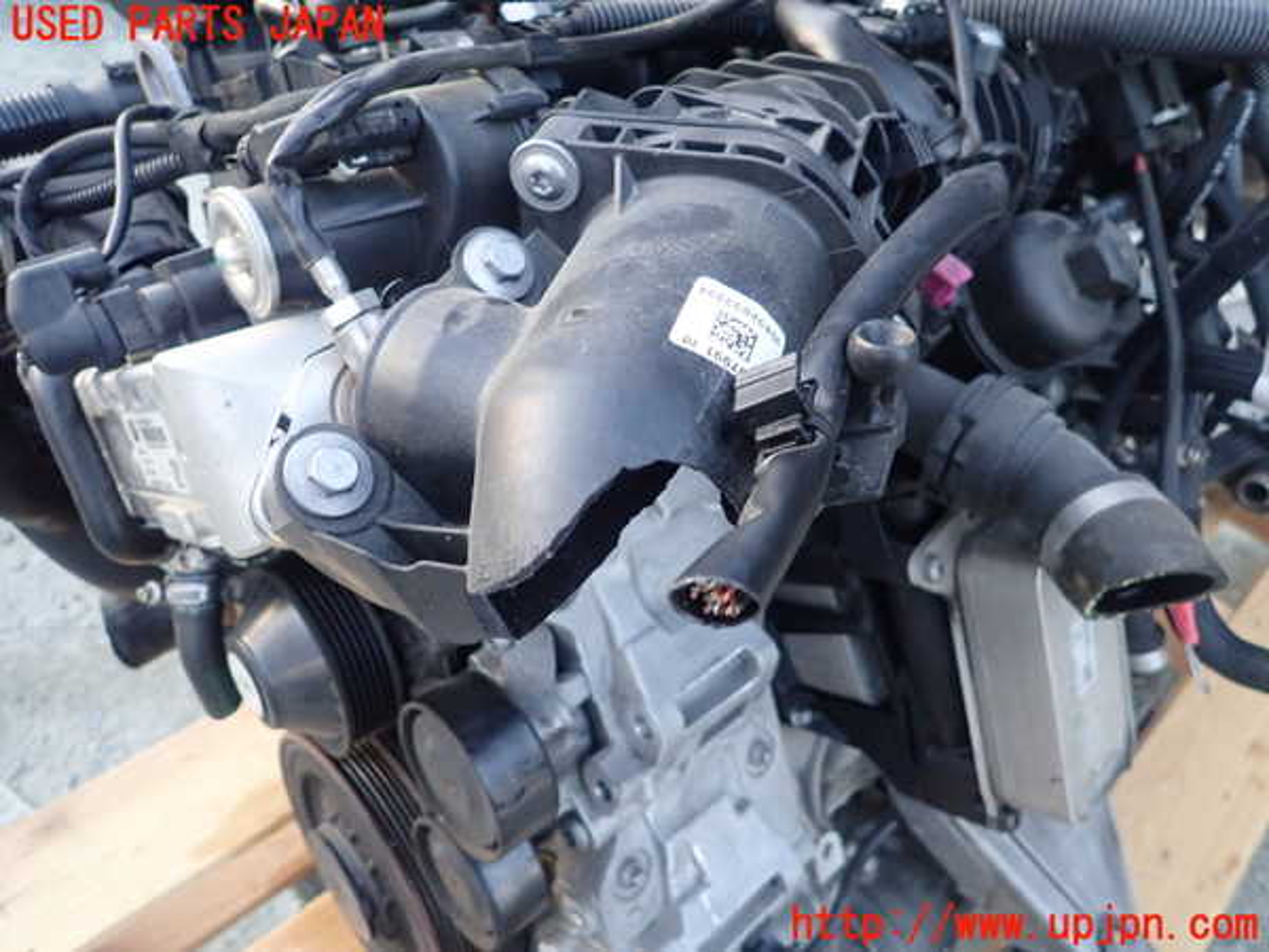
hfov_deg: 69.4
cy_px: 476
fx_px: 916
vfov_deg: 54.9
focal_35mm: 25
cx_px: 634
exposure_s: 1/30
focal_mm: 4.5
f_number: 2
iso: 500
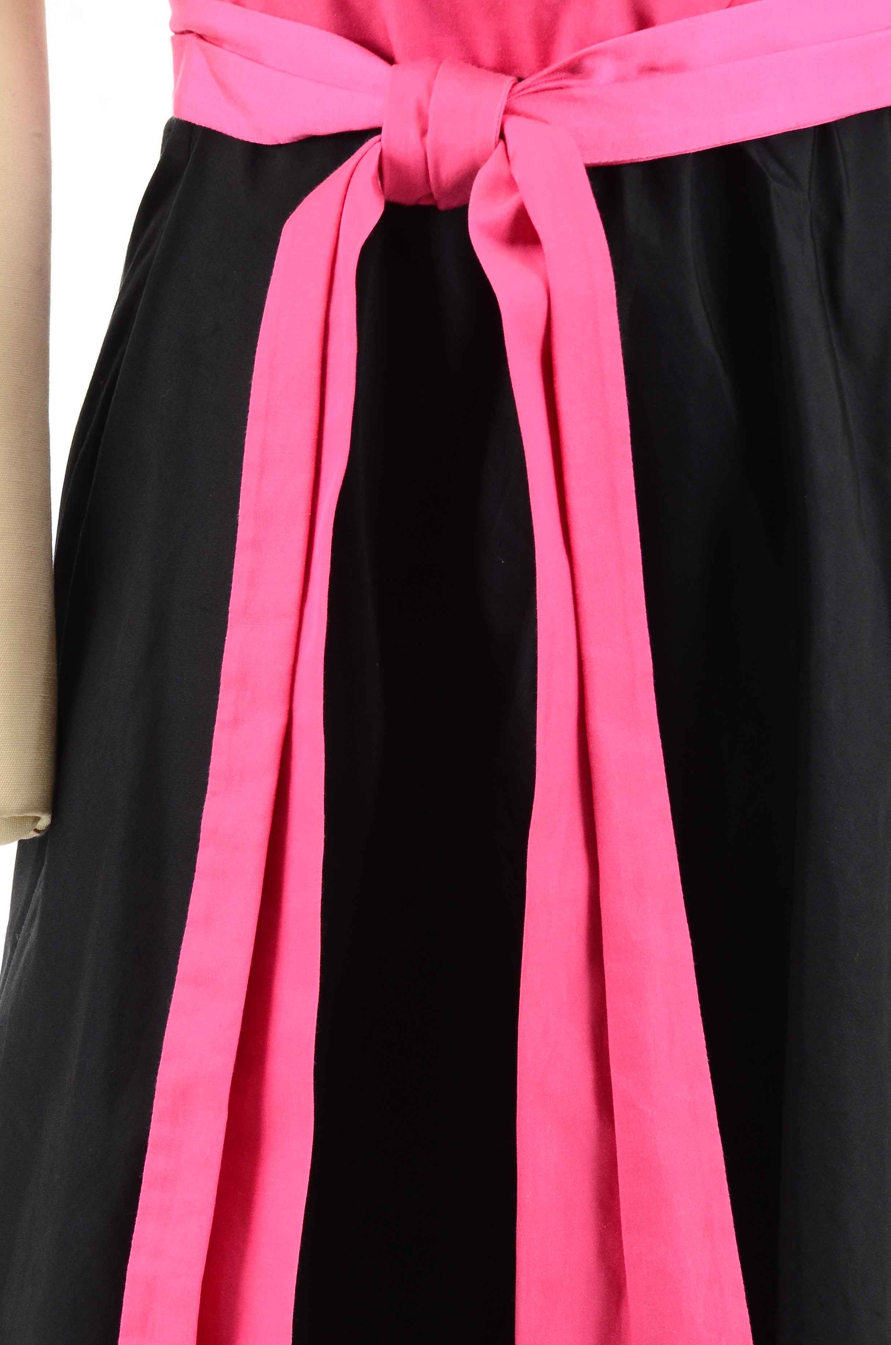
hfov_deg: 7.5
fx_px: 6825
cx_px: 366
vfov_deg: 11.3
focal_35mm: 183
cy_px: 856
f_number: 11
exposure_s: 1/80
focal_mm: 92
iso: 400
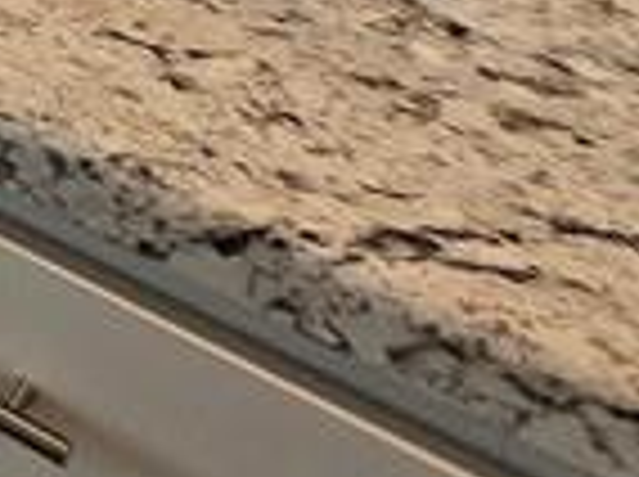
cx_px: -1228
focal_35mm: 94
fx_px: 1732
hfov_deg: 11.8
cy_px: -819
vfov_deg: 11.5
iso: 125
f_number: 2.2
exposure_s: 1/60
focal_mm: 2.2
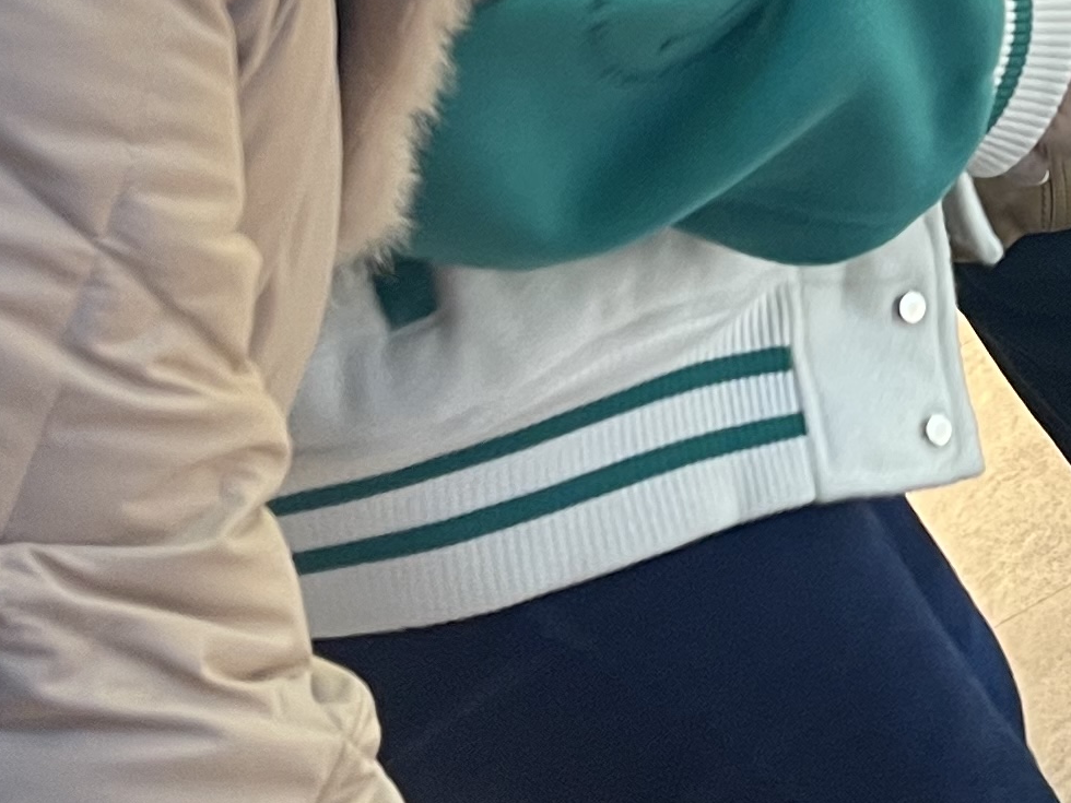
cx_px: 1231
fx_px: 3311
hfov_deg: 17.6
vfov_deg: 13.2
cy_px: -346
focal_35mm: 107
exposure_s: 1/50
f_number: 1.6
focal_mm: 5.1
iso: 80
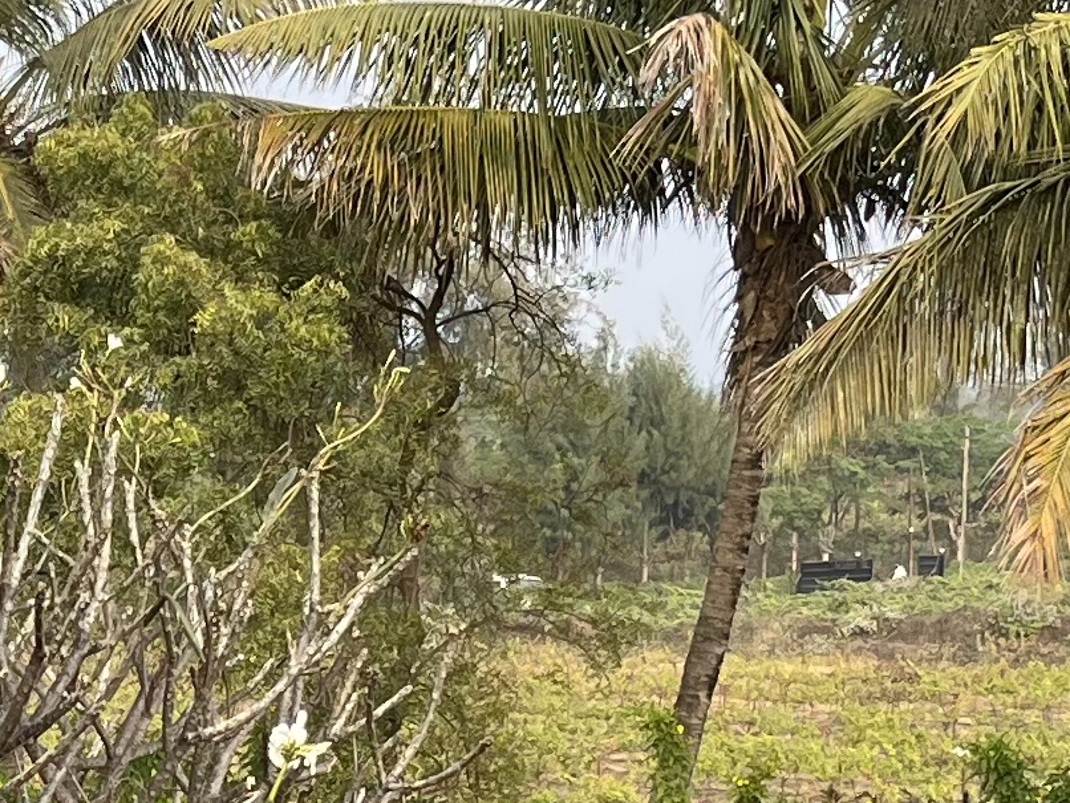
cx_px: -35
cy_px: 1053
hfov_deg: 14.9
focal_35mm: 130
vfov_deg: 11.1
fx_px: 4020
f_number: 1.6
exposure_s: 1/424
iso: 50
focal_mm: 5.1
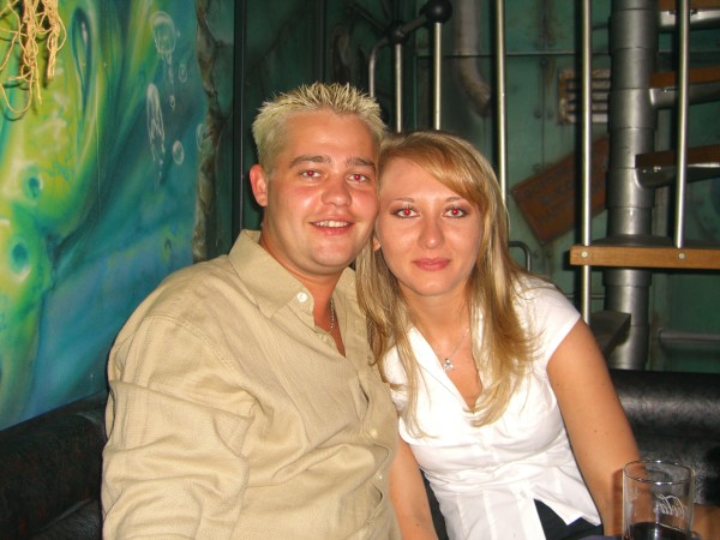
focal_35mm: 38
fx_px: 790
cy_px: 270
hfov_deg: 49.0
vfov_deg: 37.7
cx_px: 360
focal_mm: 7.9
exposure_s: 1/60
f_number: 2.8
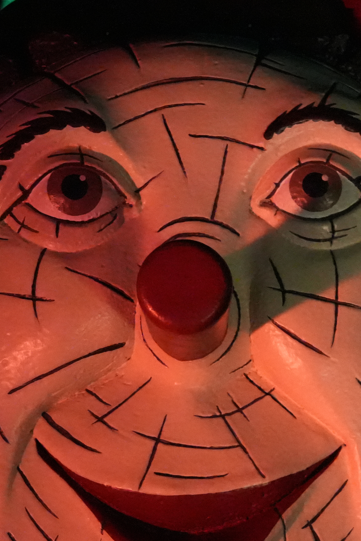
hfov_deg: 6.9
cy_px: 368
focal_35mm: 198
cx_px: 180
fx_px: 2978
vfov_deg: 10.4
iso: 16000
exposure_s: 1/125
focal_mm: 73
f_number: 5.6
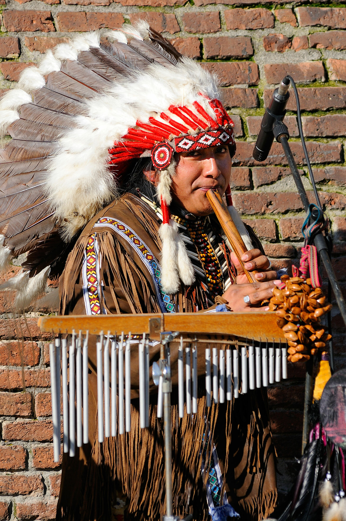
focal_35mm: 300
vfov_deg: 6.9
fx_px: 4336
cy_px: 260
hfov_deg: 4.6
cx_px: 173
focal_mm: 200
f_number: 5.6
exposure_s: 1/800
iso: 200
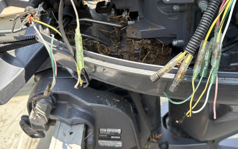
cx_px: 132
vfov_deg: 33.4
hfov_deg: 51.5
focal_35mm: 38
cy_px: 55
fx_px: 246
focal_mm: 5.96
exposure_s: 1/629
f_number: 1.6
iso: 64
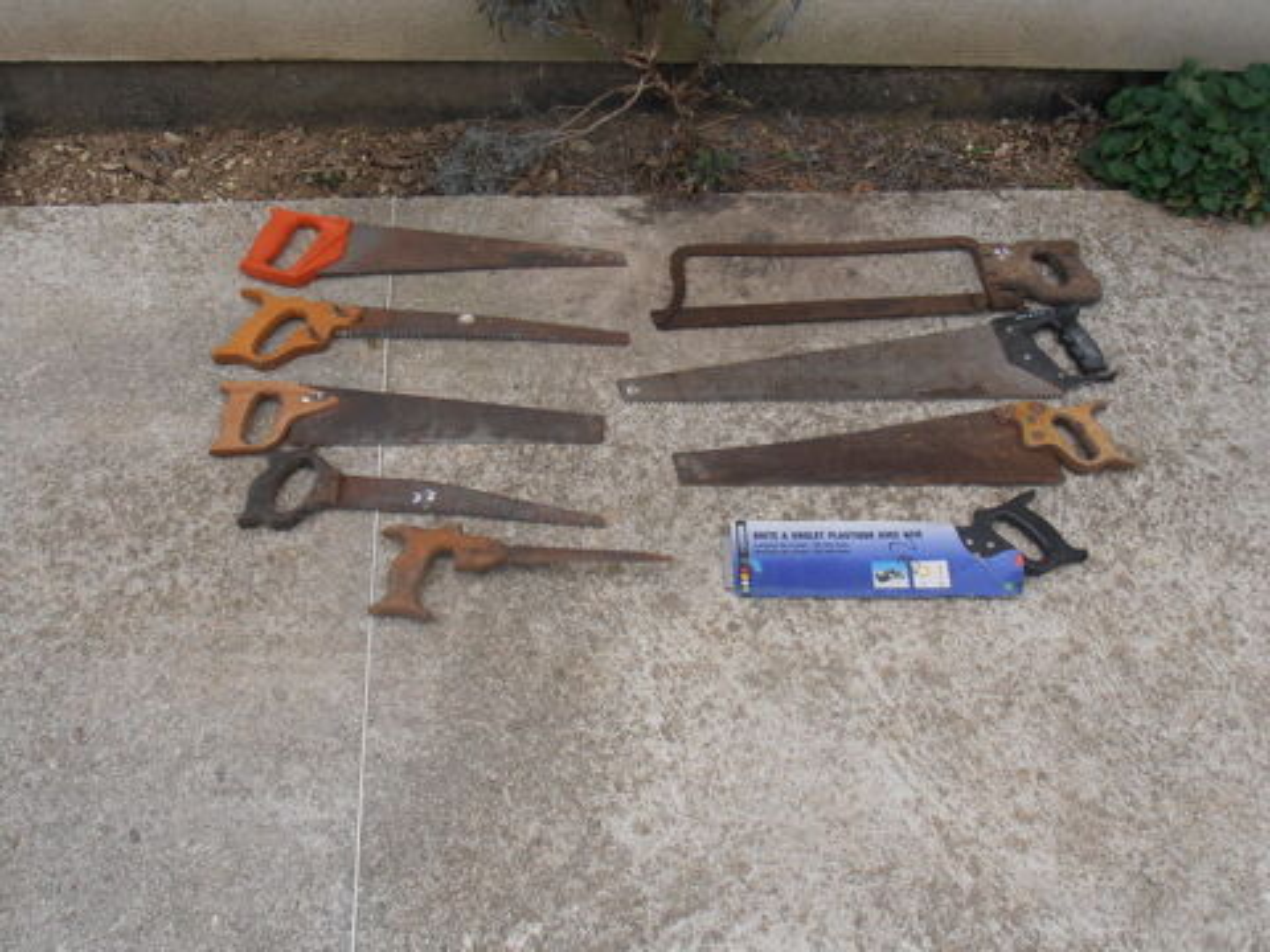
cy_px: 476
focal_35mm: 37
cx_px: 635
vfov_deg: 38.7
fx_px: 1357
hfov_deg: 50.1
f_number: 3.9
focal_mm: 6.61
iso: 80
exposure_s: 1/125
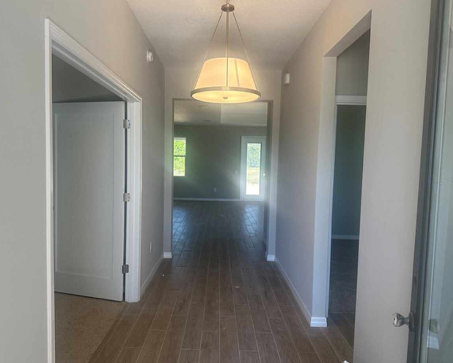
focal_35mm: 26
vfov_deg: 55.0
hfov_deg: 66.0
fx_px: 349
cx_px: 218
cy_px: 181
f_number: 1.78
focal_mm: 6.86
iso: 64
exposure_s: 1/156
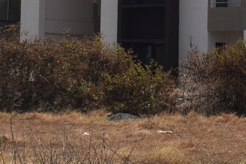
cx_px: 203
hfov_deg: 13.4
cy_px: -110
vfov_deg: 8.7
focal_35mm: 152
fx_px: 1039
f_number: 13
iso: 100
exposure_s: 1/200
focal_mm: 25
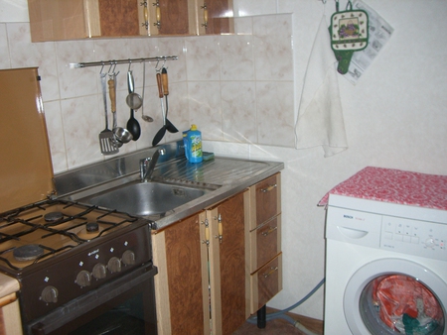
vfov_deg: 37.8
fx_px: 491
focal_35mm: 38
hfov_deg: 49.0
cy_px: 168
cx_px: 224
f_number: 2.7
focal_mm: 6.2
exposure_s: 1/60
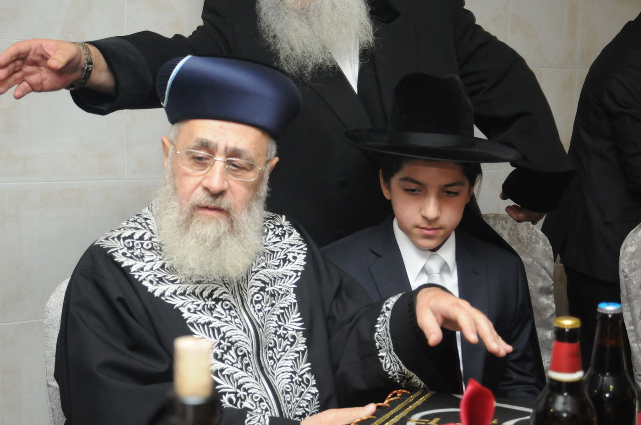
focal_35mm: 60
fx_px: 1067
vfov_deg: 22.6
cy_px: 212
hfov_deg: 33.4
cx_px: 320
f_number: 5.3
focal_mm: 40
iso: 1600
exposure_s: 1/125
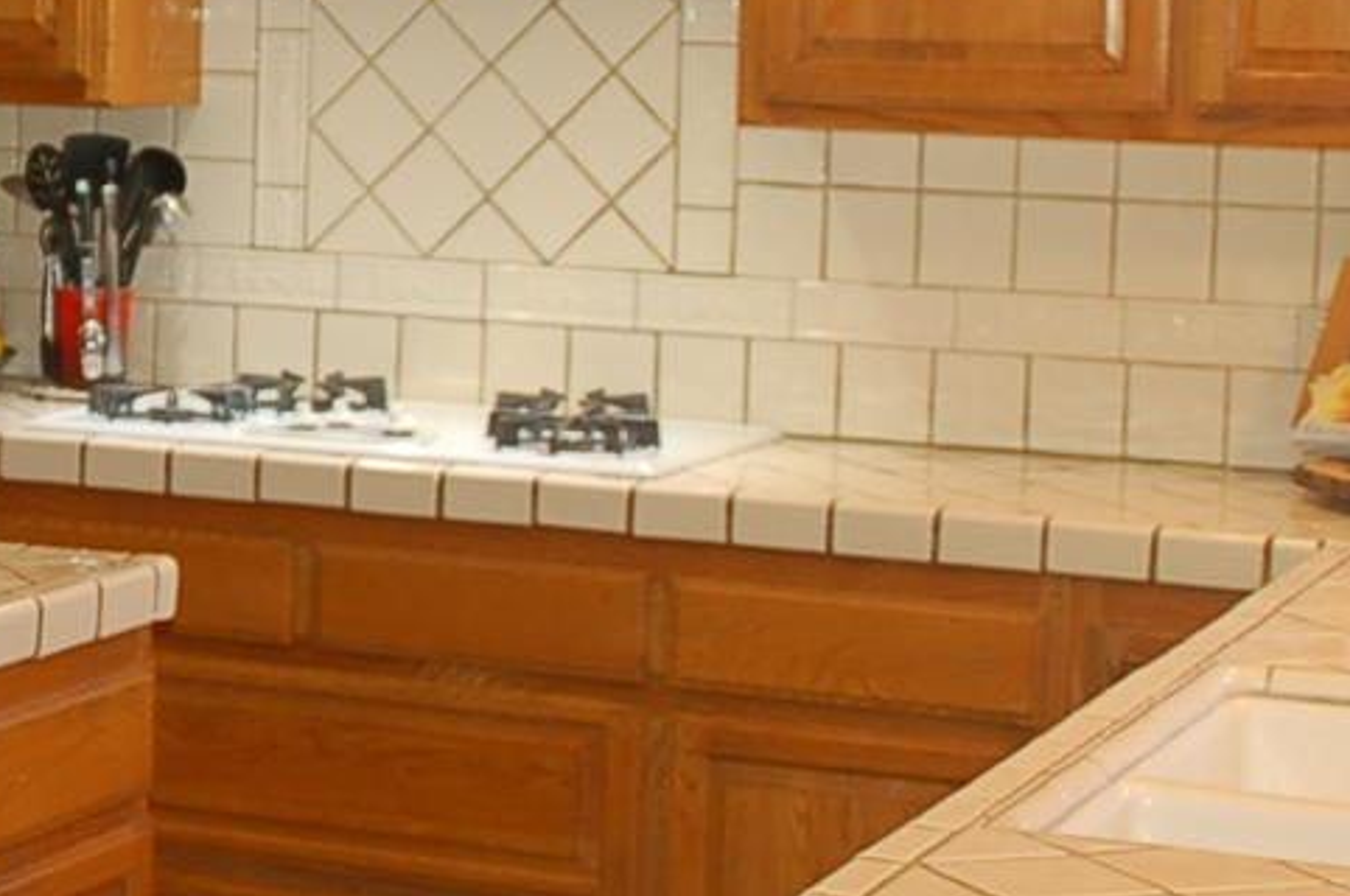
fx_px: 3857
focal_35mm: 103
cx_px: -81
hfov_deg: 19.2
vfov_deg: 13.2
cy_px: 196
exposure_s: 1/60
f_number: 3.8
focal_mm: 22
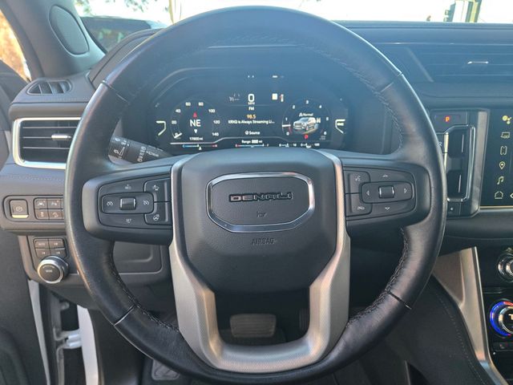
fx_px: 341
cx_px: 256
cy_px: 192
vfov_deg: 58.9
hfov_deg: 73.9
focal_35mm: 23
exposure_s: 1/180
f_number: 1.8
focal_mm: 5.4
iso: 125
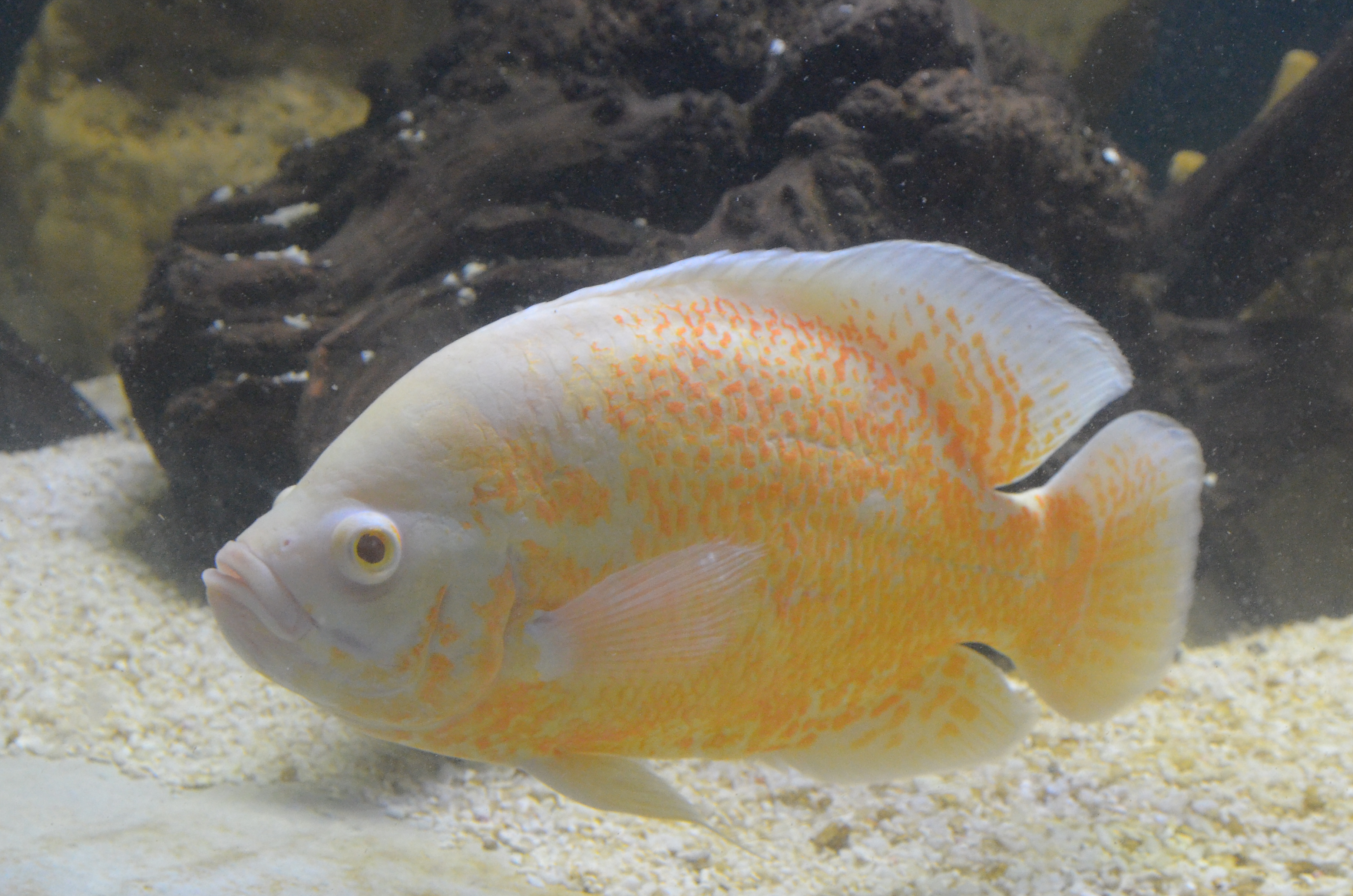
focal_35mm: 213
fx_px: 7976
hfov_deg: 9.7
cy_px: 500
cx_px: 743
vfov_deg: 6.4
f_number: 8
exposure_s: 1/125
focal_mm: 105
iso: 2200
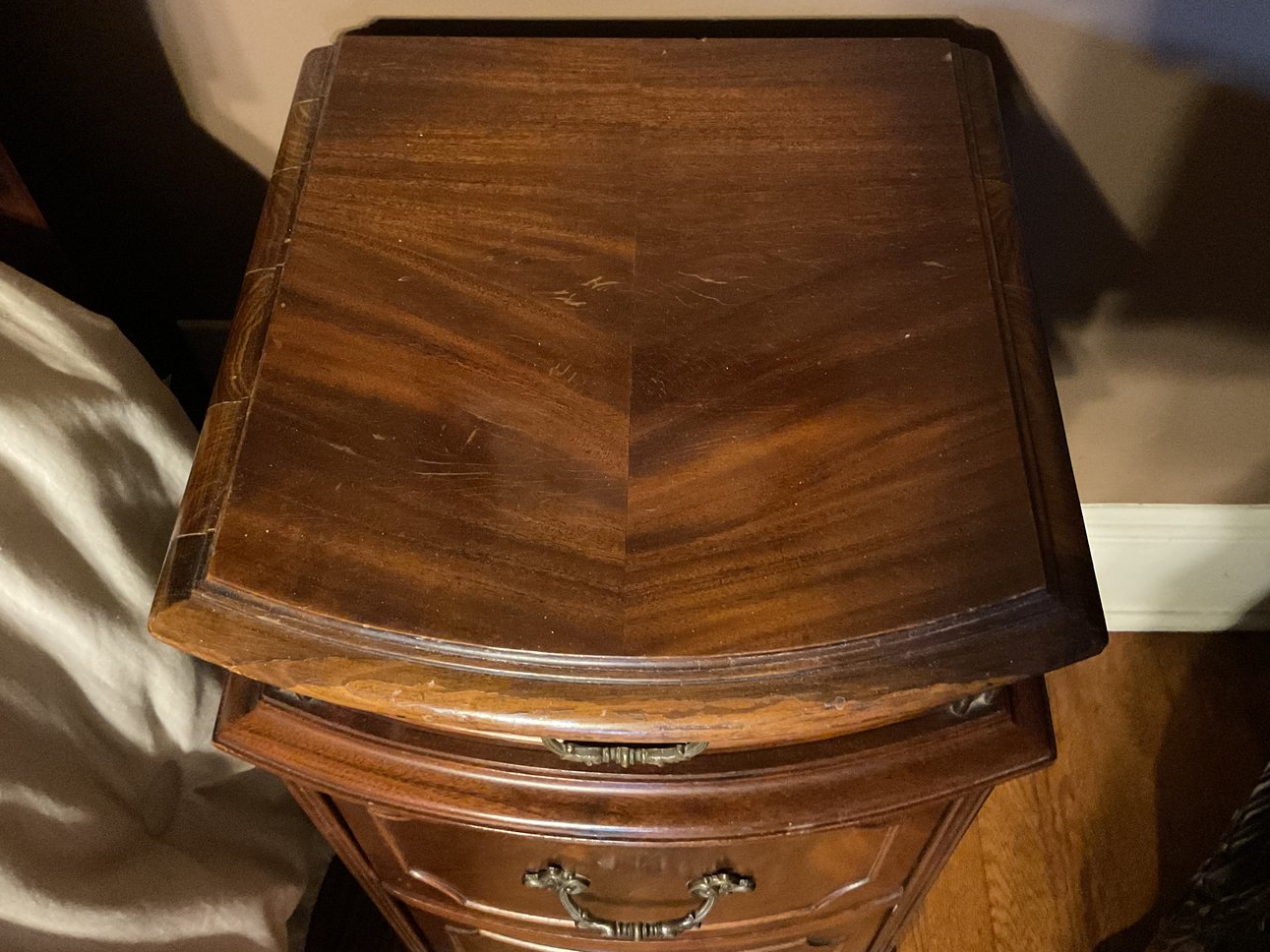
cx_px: 652
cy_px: 446
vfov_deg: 41.8
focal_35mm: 34
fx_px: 1247
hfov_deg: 54.0
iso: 500
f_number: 1.8
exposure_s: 1/24
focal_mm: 3
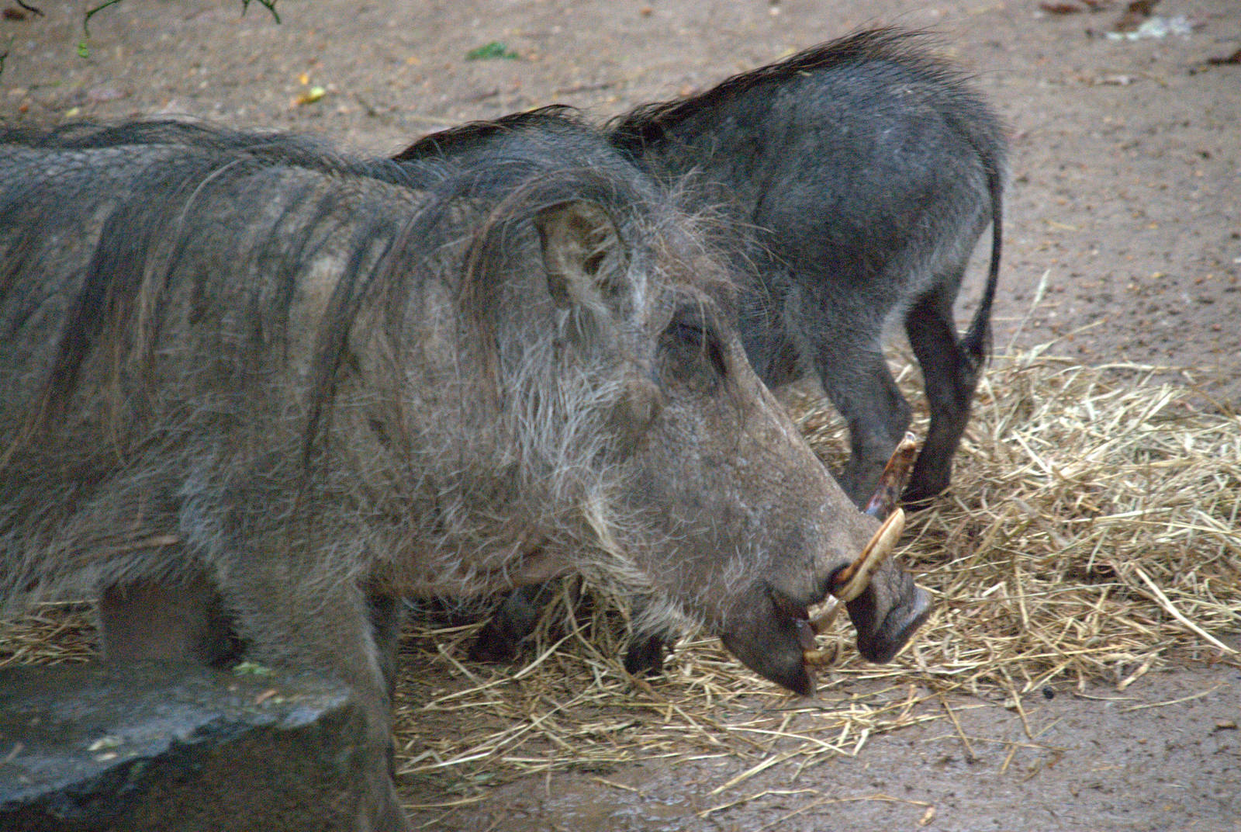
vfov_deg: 4.6
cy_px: 416
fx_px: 10357
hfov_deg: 6.9
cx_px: 620
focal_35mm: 300
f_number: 6.3
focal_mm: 200
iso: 3200
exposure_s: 1/320
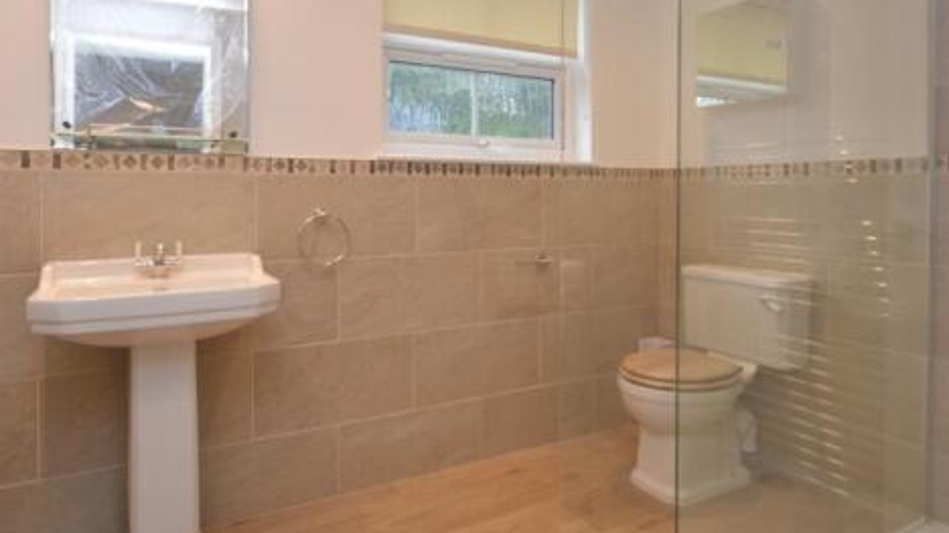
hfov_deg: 81.2
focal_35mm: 22
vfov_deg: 50.5
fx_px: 553
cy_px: 175
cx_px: 453
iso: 250
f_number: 4
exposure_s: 1/60
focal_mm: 10
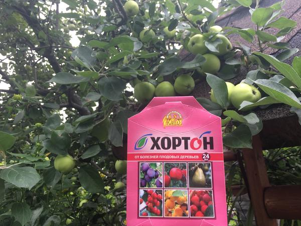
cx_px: 150
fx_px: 252
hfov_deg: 61.7
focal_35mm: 29
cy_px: 113
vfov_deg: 48.2
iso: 25
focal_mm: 4.15
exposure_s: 1/100
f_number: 2.2
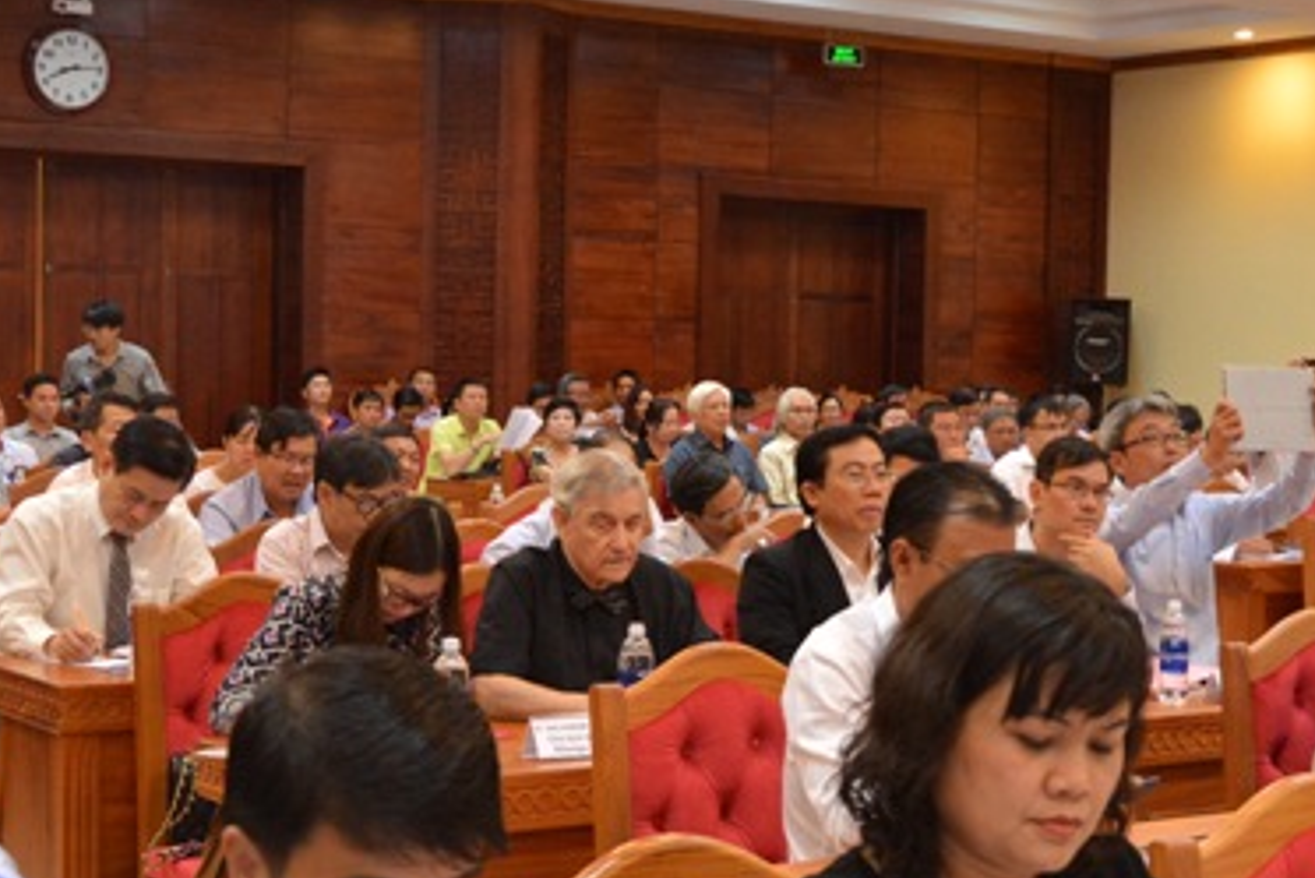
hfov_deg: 28.3
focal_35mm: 71
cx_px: 814
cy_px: 539
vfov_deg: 19.2
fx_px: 2595
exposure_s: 1/80
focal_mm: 23
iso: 1600
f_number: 4.5
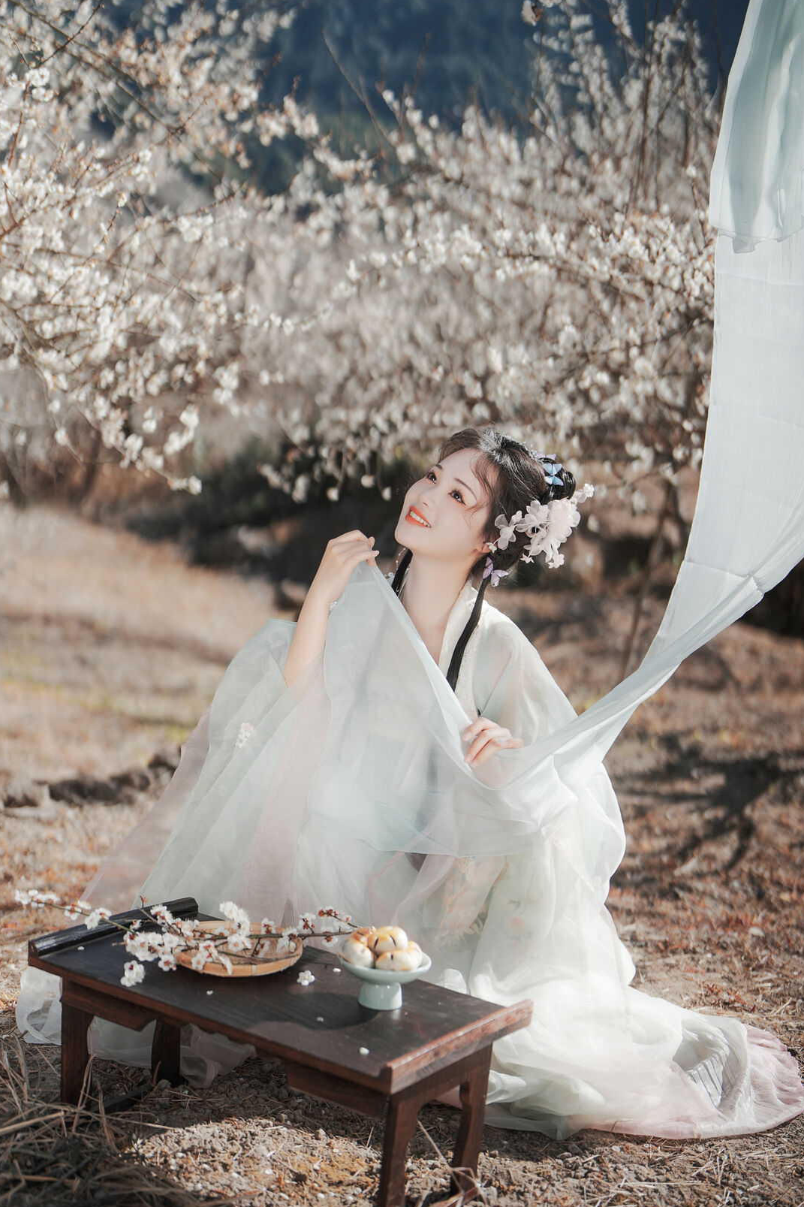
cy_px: 583
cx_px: 423
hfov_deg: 24.2
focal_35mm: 56
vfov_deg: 35.6
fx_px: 1876
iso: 100
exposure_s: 1/6400
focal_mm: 50
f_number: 1.4
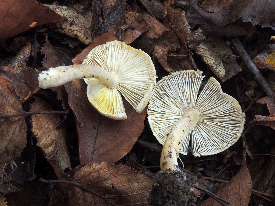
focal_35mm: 40
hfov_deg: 46.8
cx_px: 138
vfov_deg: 36.0
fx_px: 318
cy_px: 103
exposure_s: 1/10
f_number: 8.3
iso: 100
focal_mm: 7.1
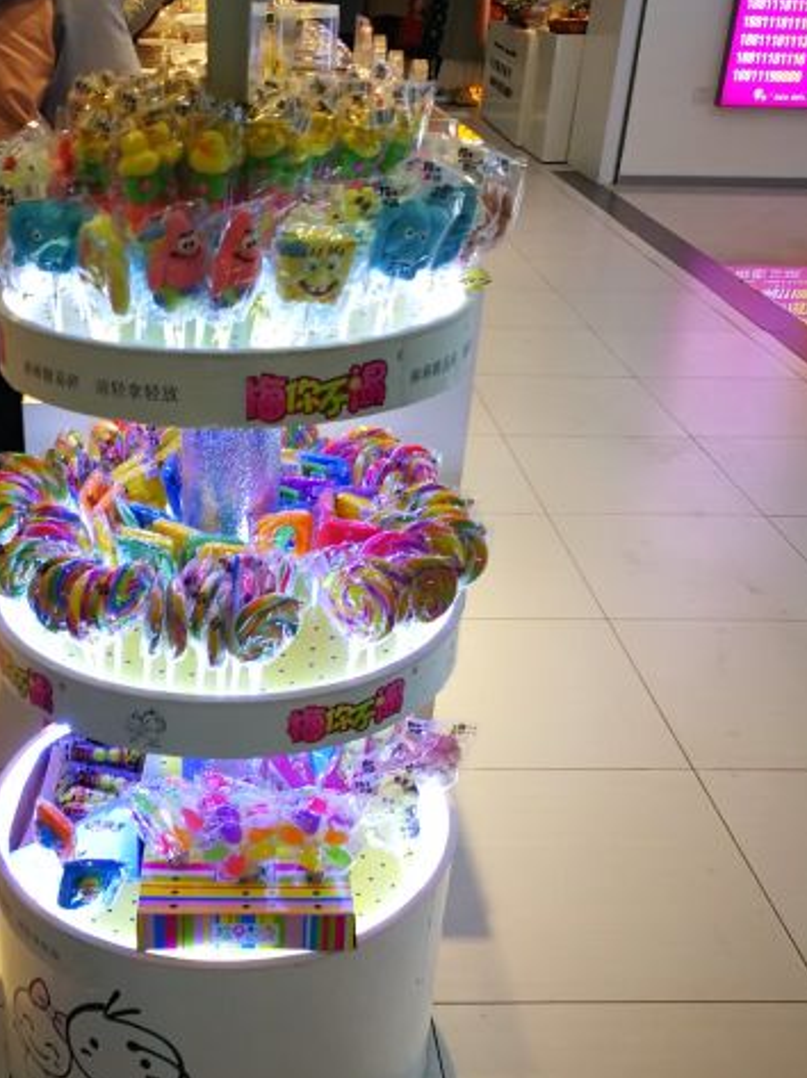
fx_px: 1245
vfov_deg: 46.7
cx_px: 218
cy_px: 627
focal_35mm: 40
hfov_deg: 35.2
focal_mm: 3.95
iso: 125
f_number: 2.2
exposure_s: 1/100
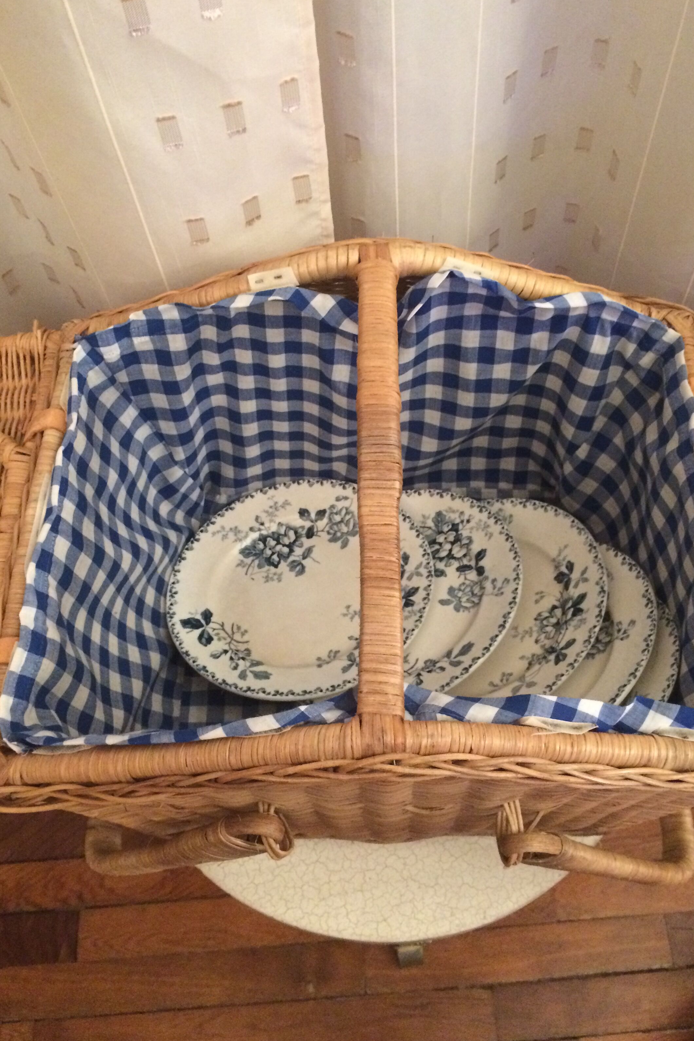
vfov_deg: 60.3
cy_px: 518
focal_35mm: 31
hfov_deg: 42.3
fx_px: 896
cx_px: 375
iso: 400
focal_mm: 4.15
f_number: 2.2
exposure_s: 1/17
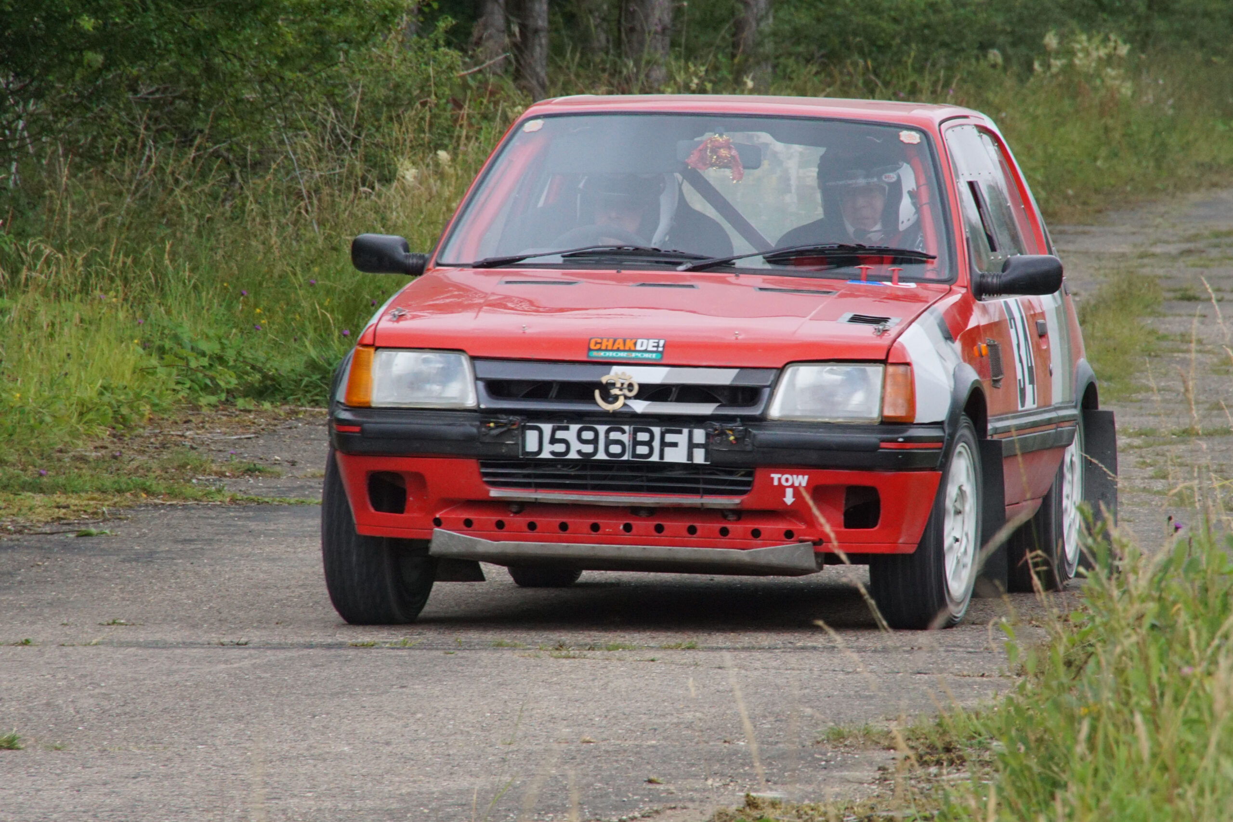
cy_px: 411
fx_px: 10275
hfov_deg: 6.9
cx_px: 616
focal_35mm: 300
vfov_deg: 4.6
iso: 800
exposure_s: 1/350
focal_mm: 200
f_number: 13
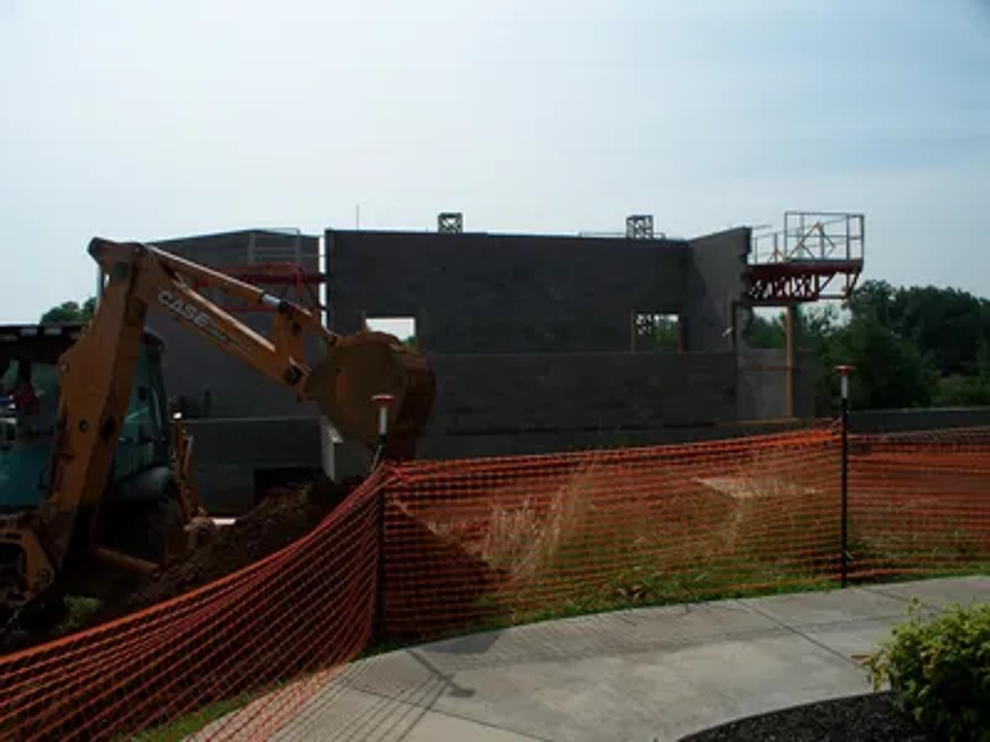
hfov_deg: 51.4
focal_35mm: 36
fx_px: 1030
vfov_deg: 39.7
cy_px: 371
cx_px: 495
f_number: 5
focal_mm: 7.54
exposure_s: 1/800
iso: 64
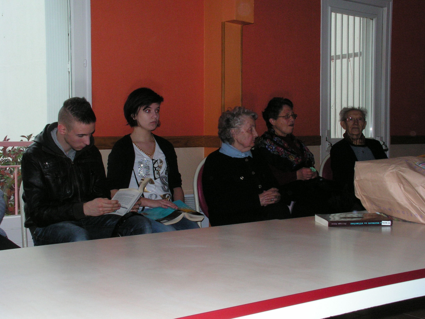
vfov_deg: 27.5
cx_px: 212
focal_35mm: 53
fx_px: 651
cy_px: 160
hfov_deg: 36.2
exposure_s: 1/60
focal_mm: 8.9
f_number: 8
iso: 200
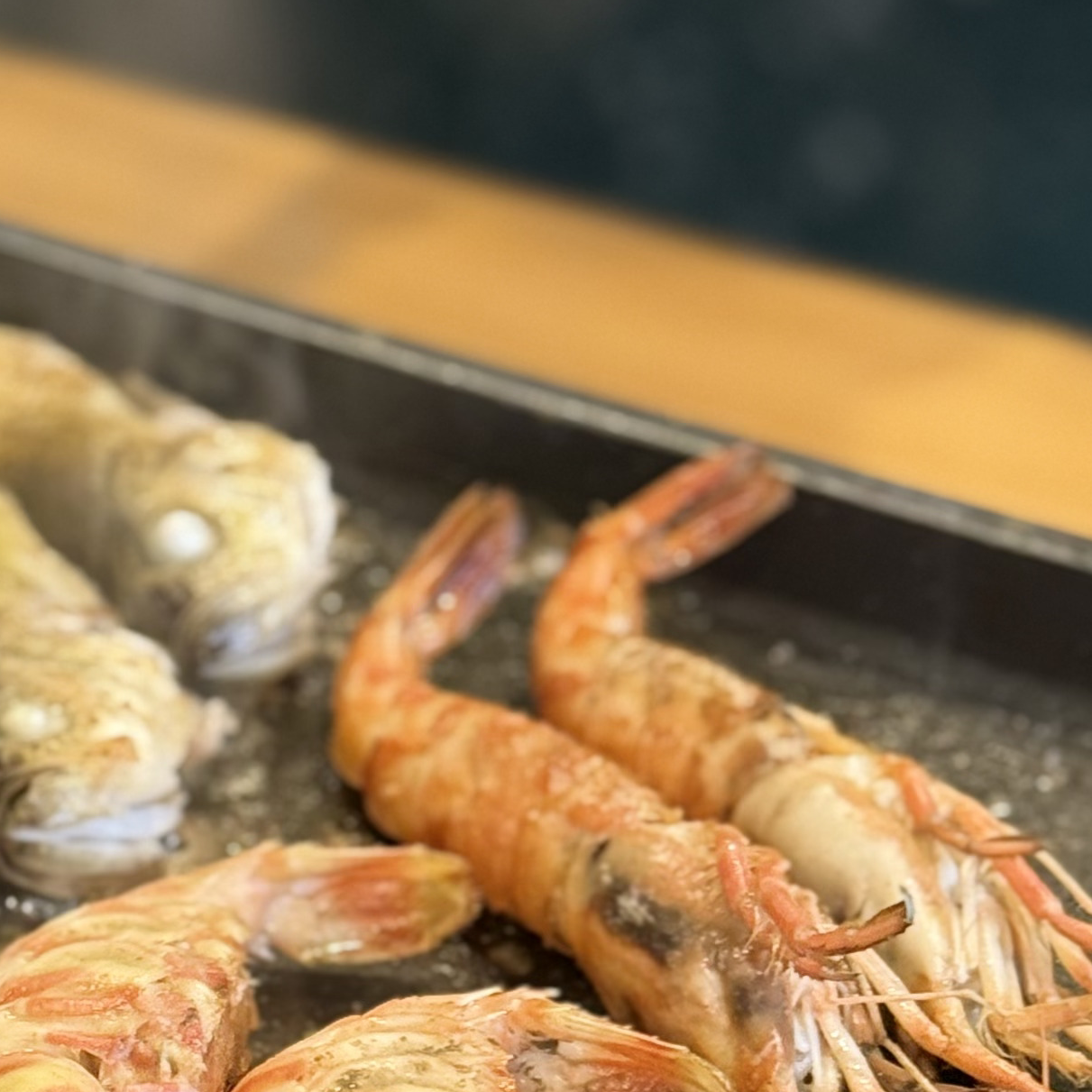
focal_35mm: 93
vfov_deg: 18.5
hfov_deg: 18.4
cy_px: 858
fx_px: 3319
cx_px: 94
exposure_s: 1/60
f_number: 1.78
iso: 200
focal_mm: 6.76
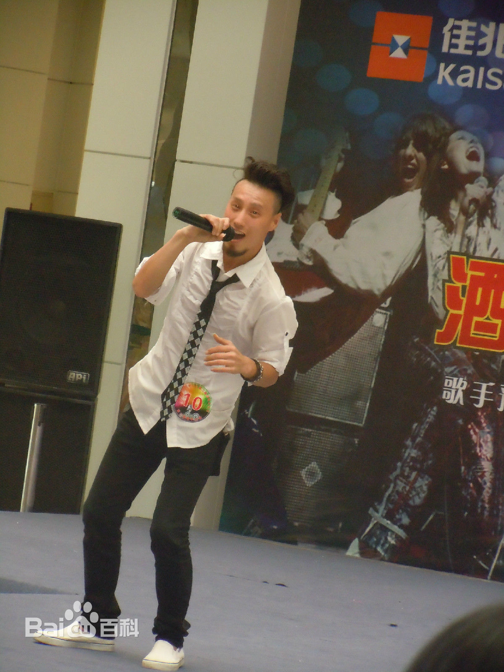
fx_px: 3883
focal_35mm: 200
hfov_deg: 7.4
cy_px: 336
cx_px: 252
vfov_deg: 9.9
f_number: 4.7
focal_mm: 36
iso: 1000
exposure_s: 1/80
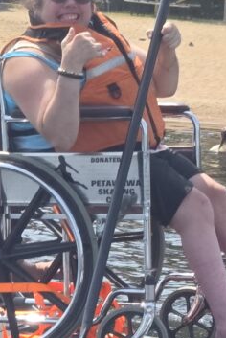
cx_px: 184
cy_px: 197
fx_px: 1955
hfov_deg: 6.6
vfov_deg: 9.9
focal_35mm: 208
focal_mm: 7.9
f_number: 2.4
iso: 50
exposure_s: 1/984
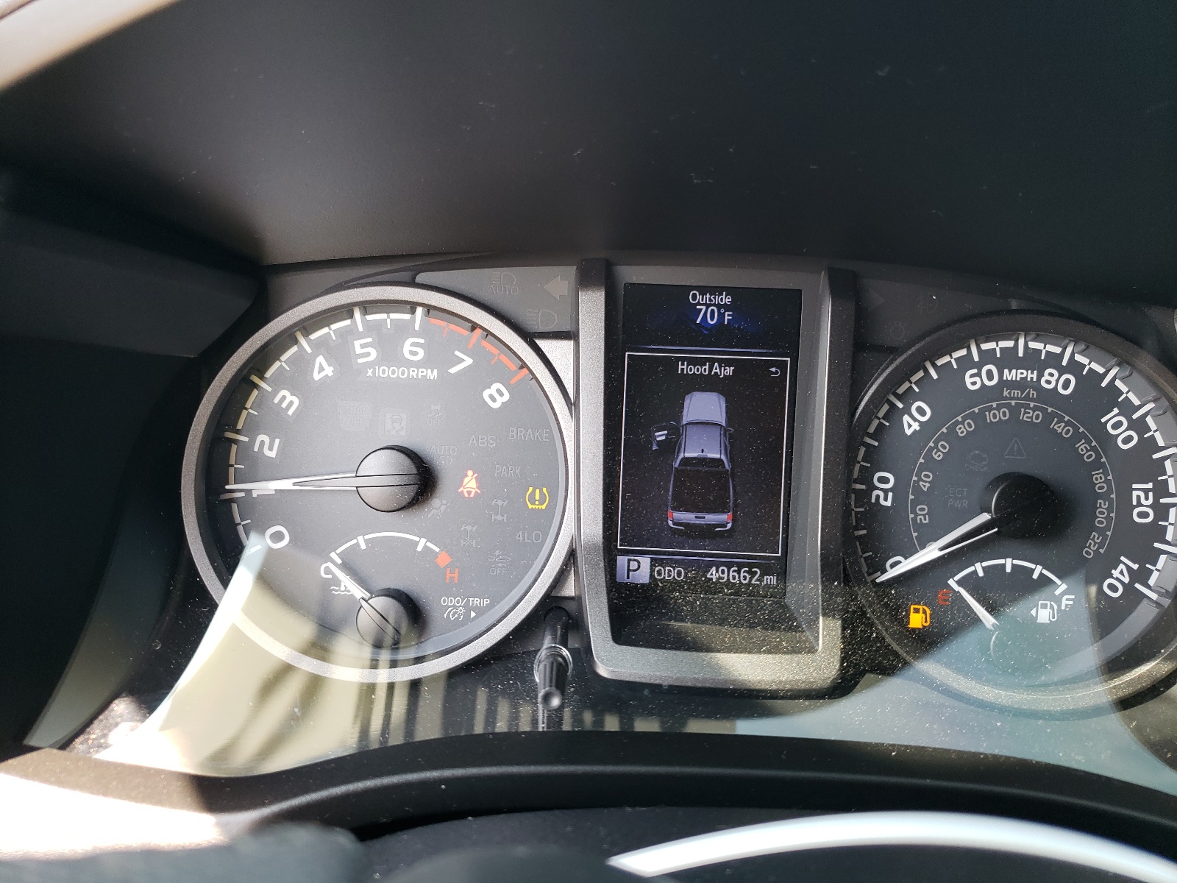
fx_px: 884
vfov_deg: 53.1
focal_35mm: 26
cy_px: 442
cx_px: 588
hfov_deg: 67.3
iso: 55
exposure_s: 1/60.2
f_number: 1.5
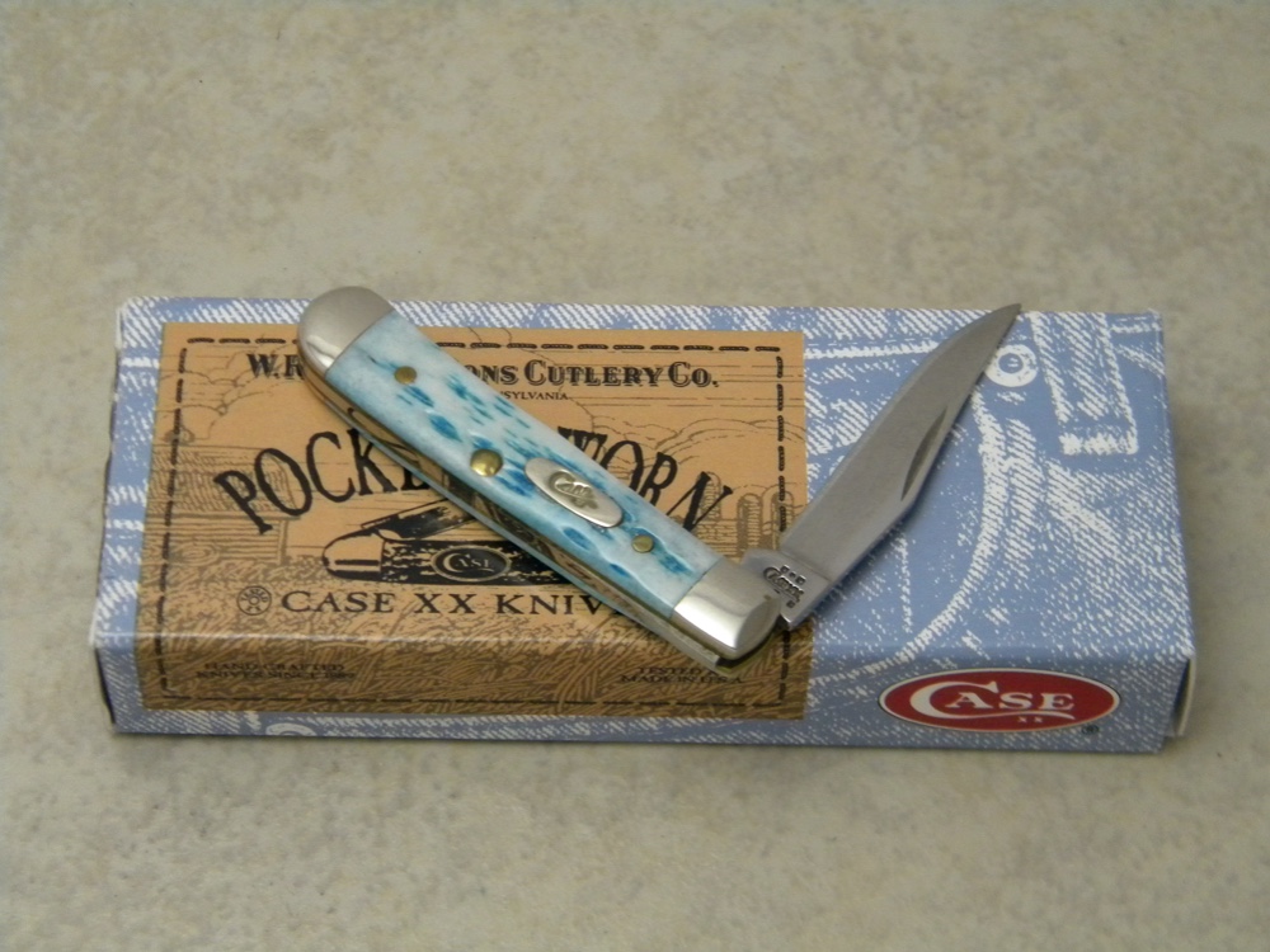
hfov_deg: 23.6
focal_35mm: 83
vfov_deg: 17.8
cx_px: 635
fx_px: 3045
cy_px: 476
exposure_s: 1/40.1
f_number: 4.5
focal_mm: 15.1
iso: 400
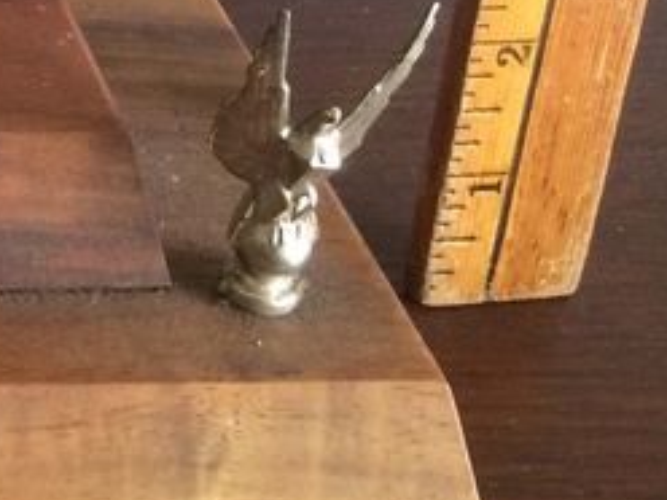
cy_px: -273
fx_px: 2100
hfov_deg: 15.6
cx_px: -508
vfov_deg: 12.8
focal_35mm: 109
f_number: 2.2
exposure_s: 1/30
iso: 64
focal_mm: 4.12
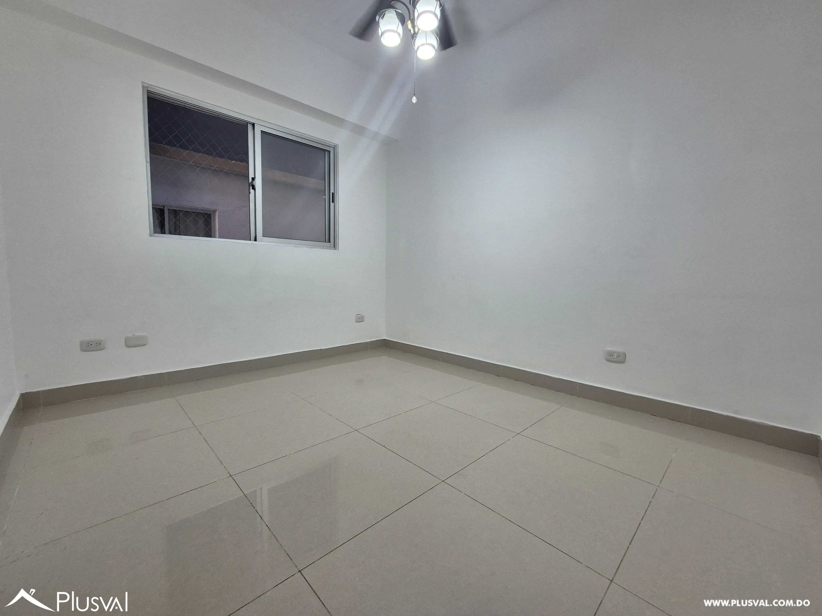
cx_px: 411
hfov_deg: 106.2
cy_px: 308
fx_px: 309
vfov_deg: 89.9
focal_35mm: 13
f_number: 2.2
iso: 160
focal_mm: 2.2
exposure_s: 1/60
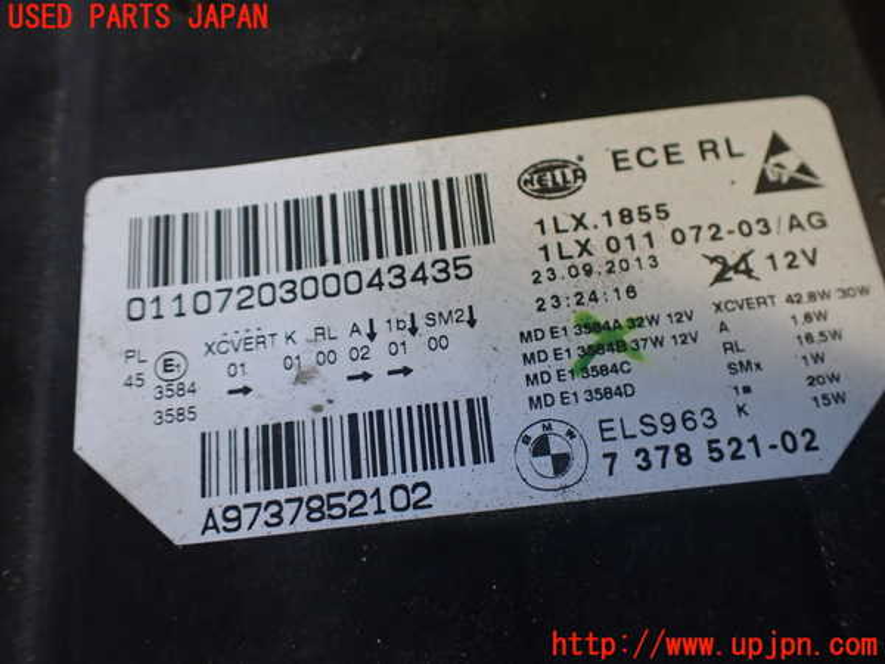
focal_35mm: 30
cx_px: 442
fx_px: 767
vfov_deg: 46.8
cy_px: 332
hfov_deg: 60.0
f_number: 2.3
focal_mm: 5.4
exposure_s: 1/125
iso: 320
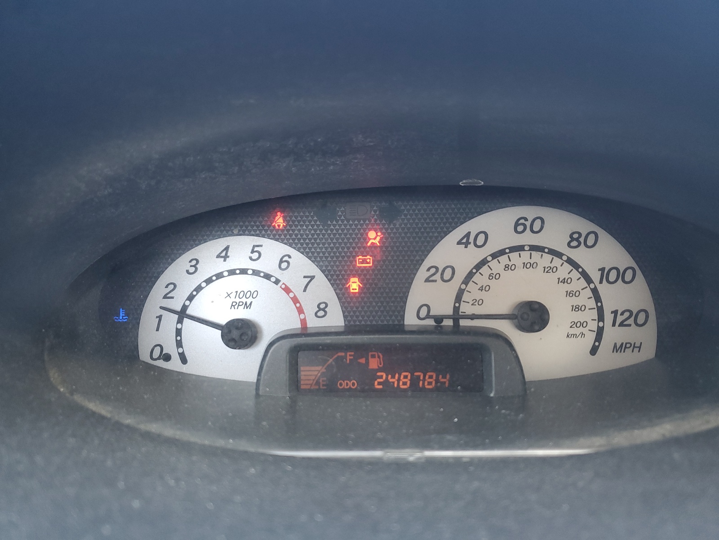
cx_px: 360
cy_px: 270
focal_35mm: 26
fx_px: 540
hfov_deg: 67.3
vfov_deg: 53.1
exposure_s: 1/60.2
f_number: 1.5
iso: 64
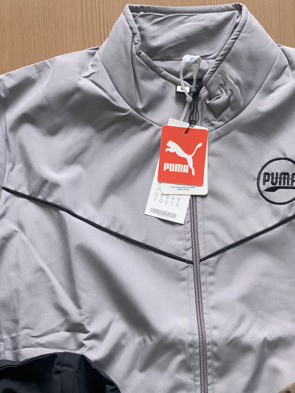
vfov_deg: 24.5
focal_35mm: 79
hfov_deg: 18.6
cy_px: 283
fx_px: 898
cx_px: 213
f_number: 2.4
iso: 50
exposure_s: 1/100
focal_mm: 6
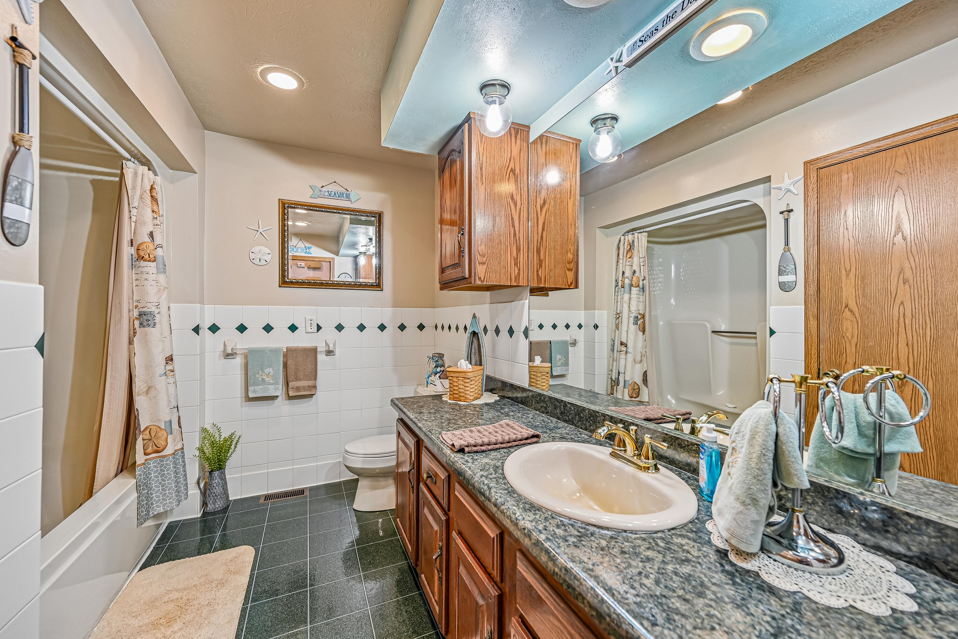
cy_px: 320
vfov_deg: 81.2
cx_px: 479
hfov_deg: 104.3
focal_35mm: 14
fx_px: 373
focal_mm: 14
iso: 400
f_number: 4.8
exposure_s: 1/4
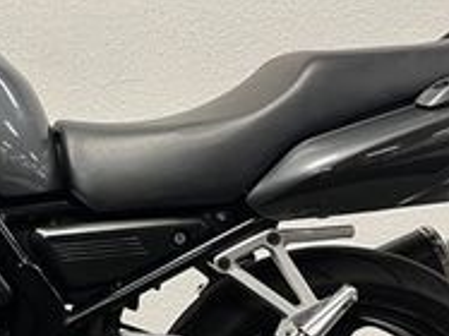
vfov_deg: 16.5
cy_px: 245
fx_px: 1154
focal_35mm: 89
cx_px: -86
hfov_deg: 20.6
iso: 100
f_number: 1.6
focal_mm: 5.1
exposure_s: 1/50
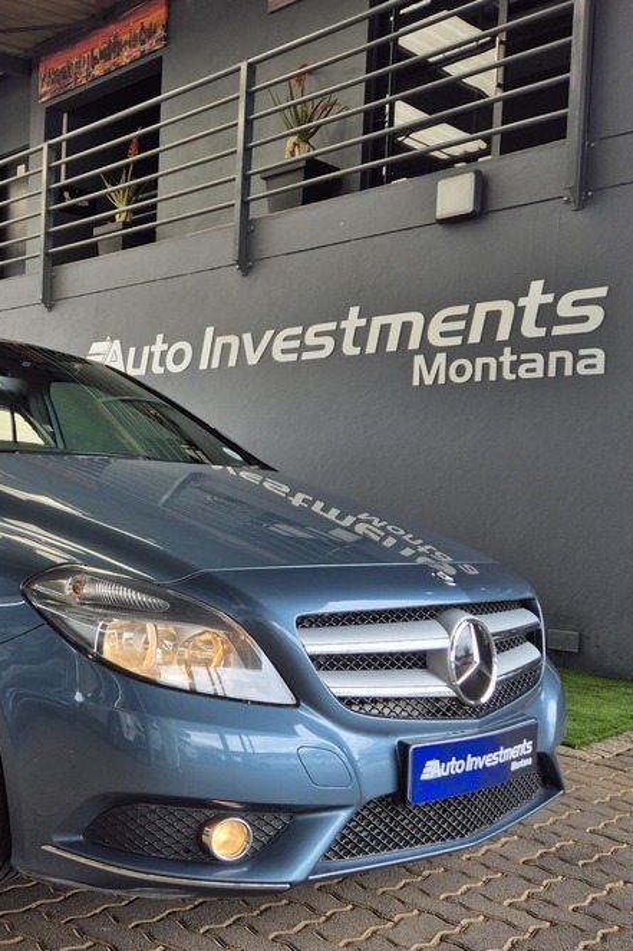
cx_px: 66
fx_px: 976
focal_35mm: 37
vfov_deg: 51.9
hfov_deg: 34.0
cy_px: 506
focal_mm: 5.4
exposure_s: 1/206
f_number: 1.8
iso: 25
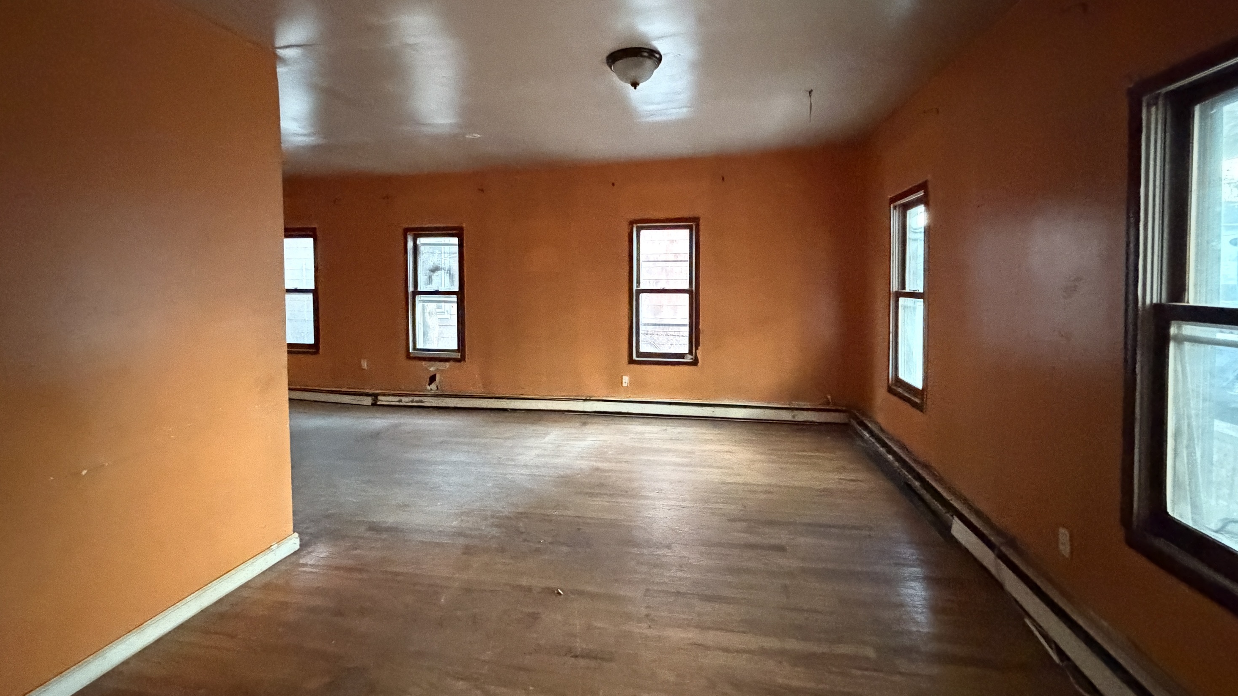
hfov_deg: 99.4
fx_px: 525
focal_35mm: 16
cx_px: 622
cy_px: 298
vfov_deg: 66.7
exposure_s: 1/15
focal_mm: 2.22
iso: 2500
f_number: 2.2
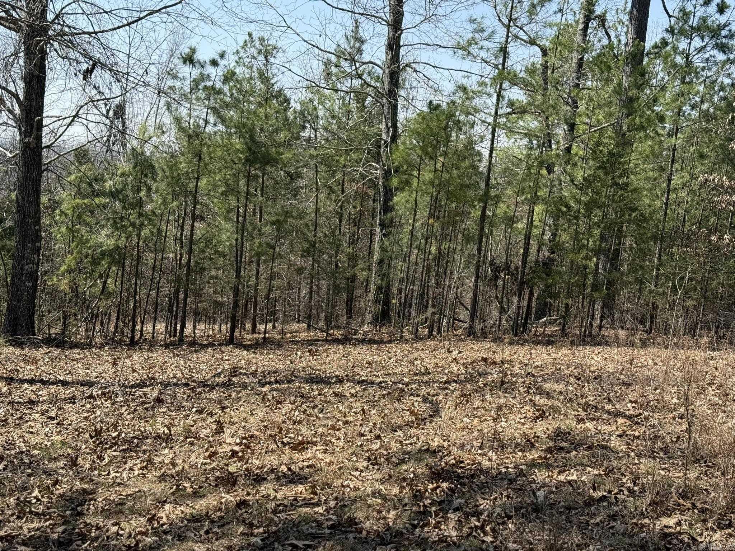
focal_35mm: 48
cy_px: 276
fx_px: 1019
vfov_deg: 30.3
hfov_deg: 39.7
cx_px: 368
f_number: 1.78
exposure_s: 1/2342
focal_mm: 6.76
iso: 80
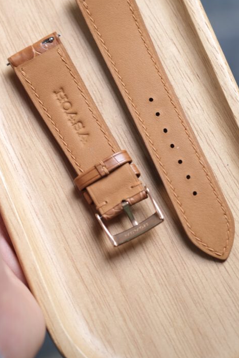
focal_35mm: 125
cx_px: 115
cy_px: 119
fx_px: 1245
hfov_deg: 11.0
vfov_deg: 16.4
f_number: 3.6
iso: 160
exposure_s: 1/80
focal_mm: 60
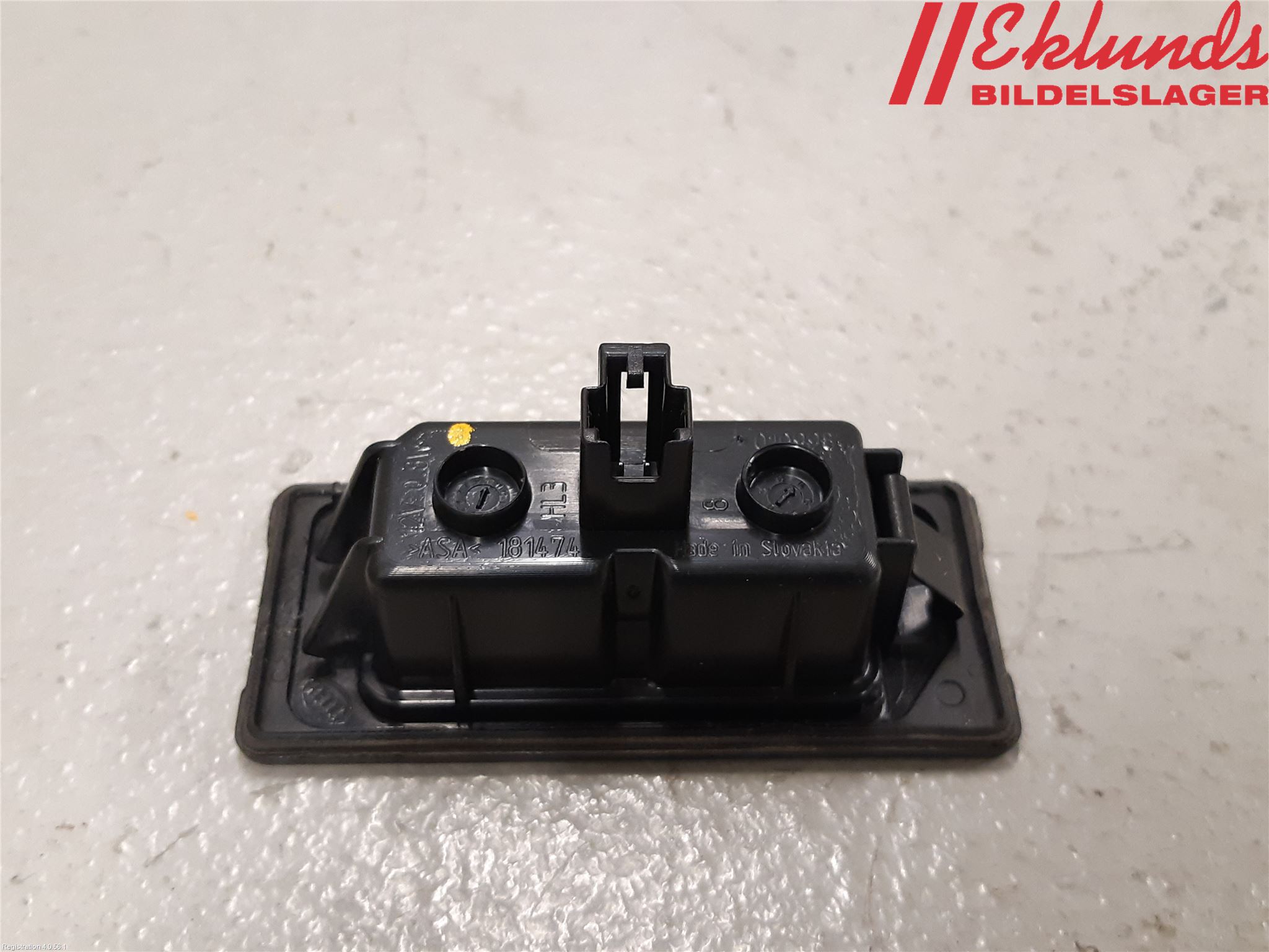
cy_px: 476
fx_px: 953
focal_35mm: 26
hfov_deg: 67.3
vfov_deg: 53.1
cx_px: 634
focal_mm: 3.93
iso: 200
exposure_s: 1/50
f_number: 1.7
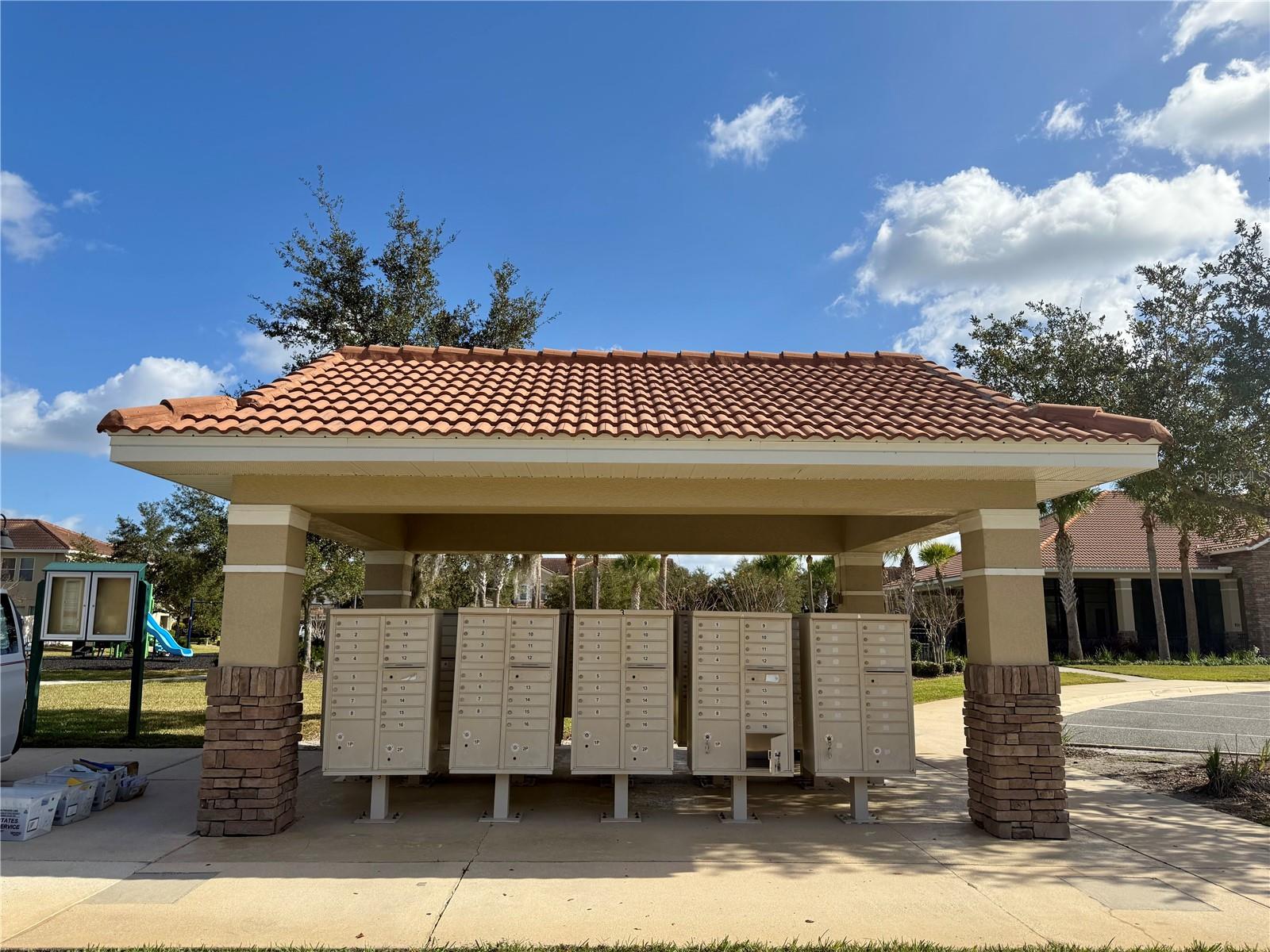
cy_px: 476
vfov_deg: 56.8
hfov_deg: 71.6
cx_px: 635
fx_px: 881
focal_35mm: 24
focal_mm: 6.76
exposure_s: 1/5319
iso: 100
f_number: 1.78
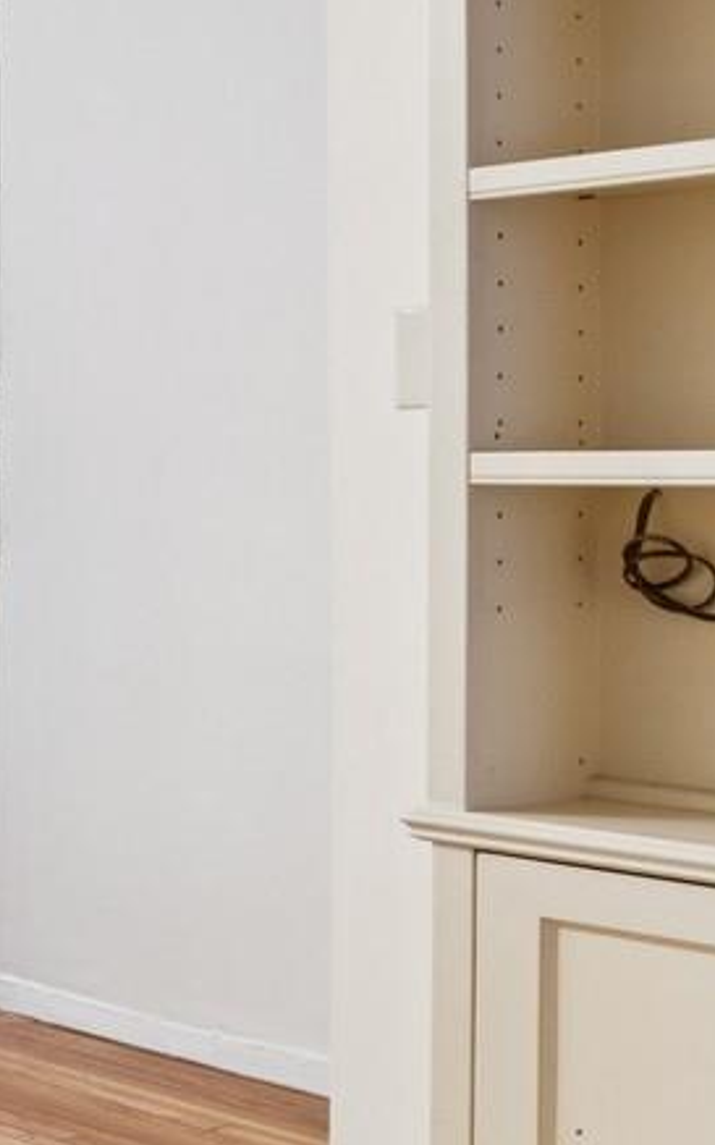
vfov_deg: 36.2
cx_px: -1349
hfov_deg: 12.1
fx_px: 1747
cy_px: 511
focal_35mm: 56
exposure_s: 1/6
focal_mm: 15
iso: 640
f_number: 14
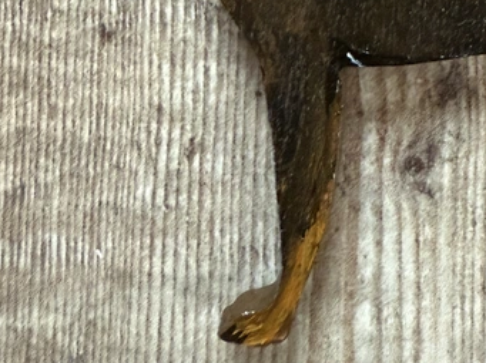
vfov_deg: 22.1
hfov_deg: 30.0
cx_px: 430
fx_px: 870
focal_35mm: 62
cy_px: -50
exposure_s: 1/60
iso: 640
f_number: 2.2
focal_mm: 2.22
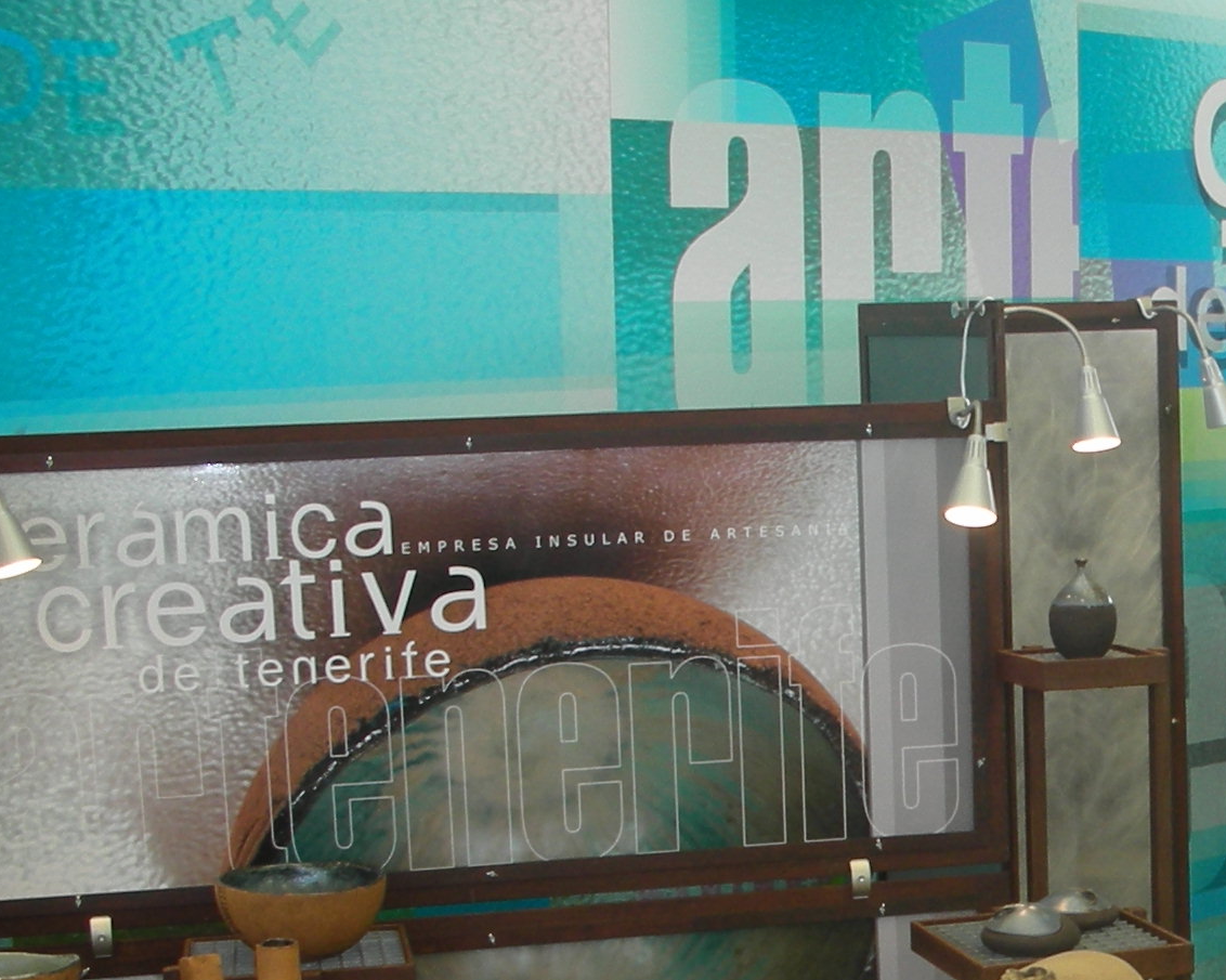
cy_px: 875
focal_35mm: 85
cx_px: 1310
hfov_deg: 21.5
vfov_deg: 17.8
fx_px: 3083
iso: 66
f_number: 3
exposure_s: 1/30
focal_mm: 5.8
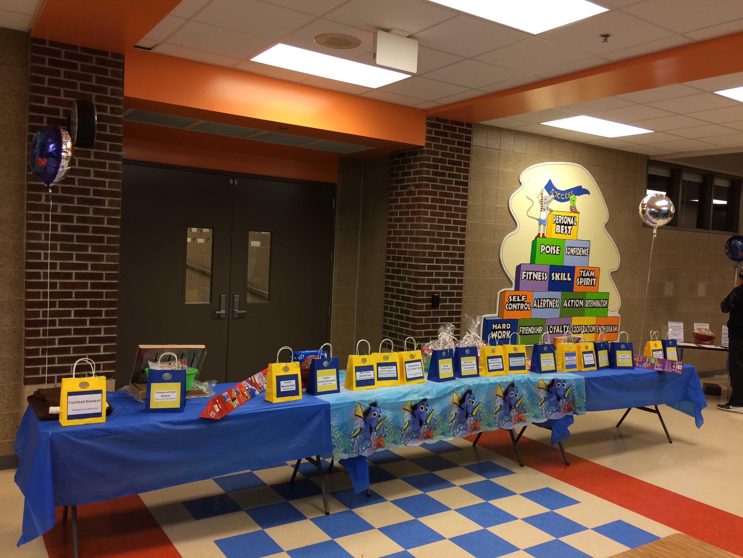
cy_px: 279
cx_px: 372
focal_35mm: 29
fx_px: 622
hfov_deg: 61.7
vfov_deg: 48.2
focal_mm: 4.15
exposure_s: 1/33
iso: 40
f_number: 2.2
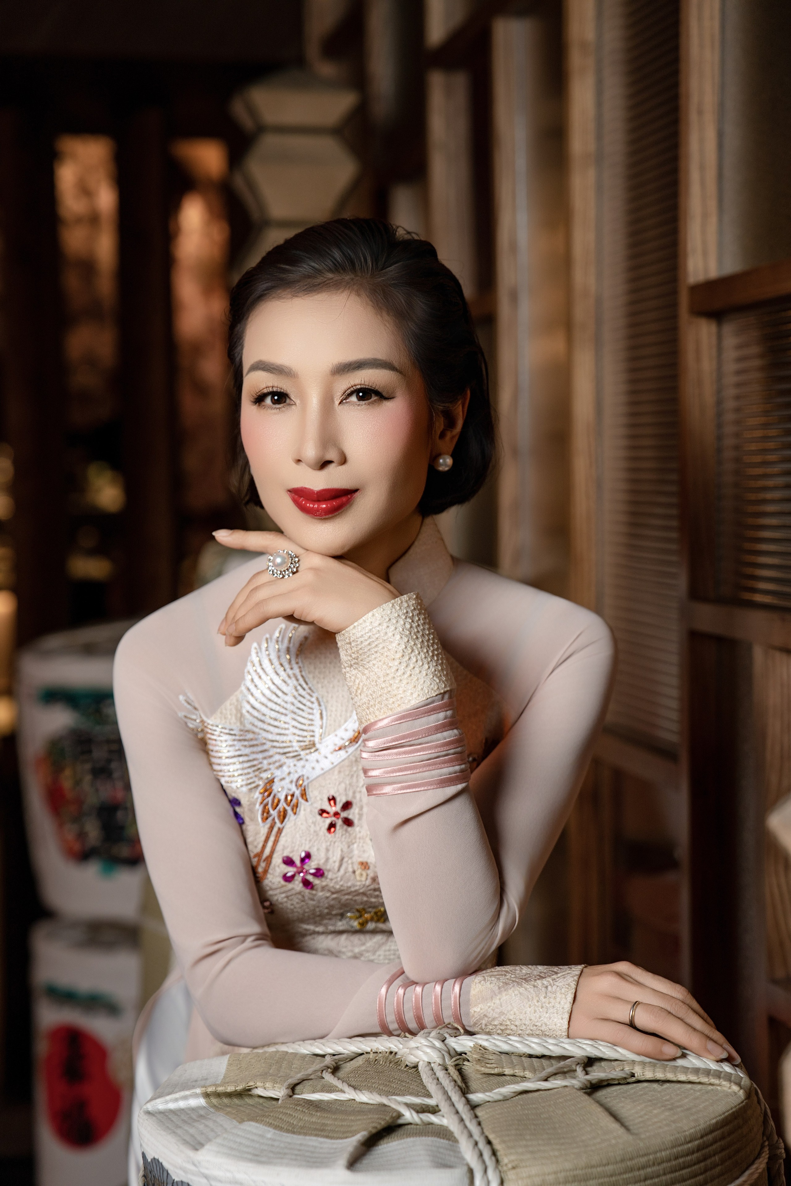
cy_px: 593
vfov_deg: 28.8
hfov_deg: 19.5
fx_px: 2307
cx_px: 396
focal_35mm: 70
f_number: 3.5
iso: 400
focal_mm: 70
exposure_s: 1/60
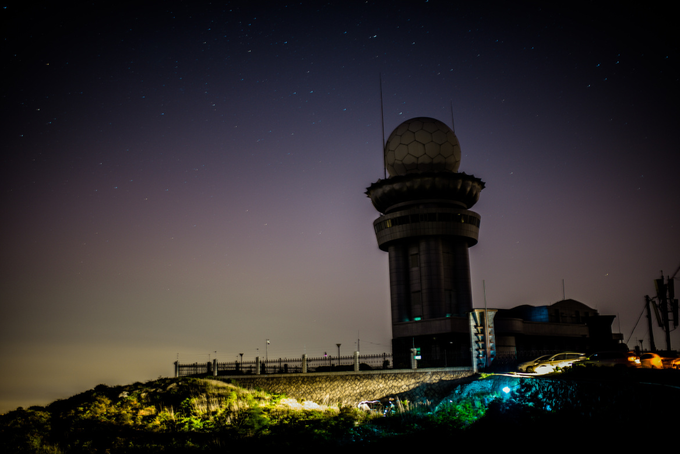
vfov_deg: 36.9
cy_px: 224
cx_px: 335
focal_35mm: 36
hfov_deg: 53.1
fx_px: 680
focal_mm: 35
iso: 100
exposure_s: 25
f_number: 1.4
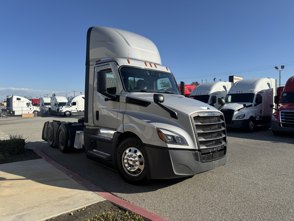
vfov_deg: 56.8
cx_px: 147
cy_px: 110
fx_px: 204
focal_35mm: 24
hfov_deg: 71.6
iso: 80
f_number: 1.78
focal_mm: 6.76
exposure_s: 1/4310
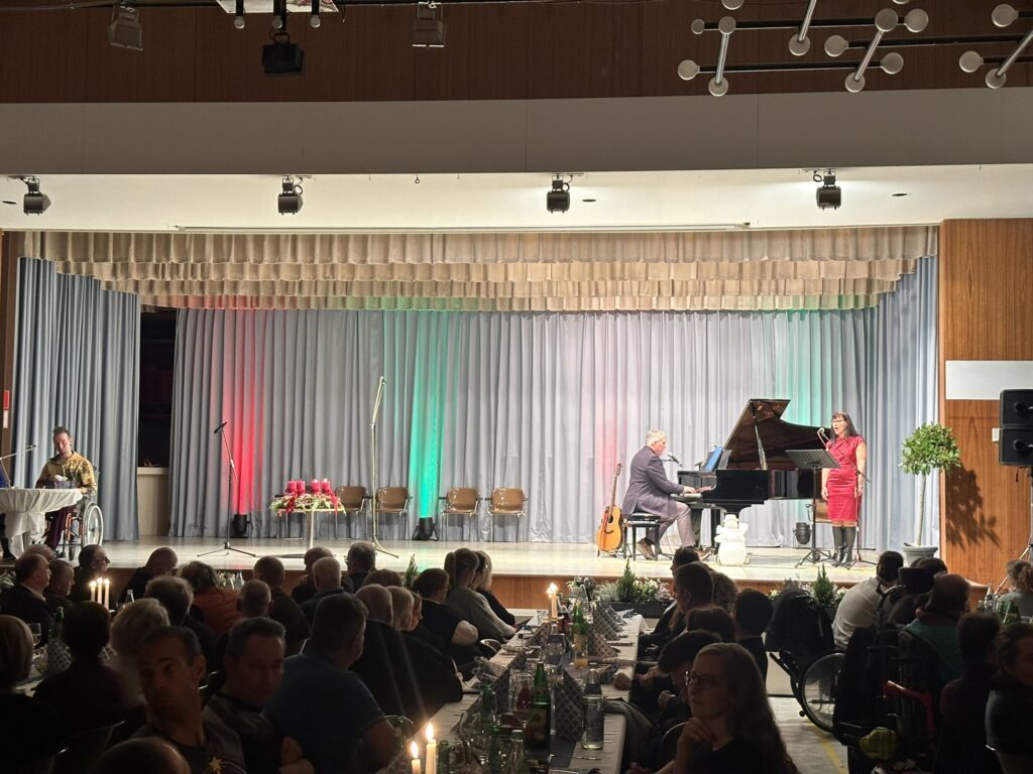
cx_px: 516
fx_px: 1432
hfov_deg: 39.7
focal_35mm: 48
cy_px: 387
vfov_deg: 30.3
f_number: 1.78
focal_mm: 6.86
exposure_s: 1/33
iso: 200
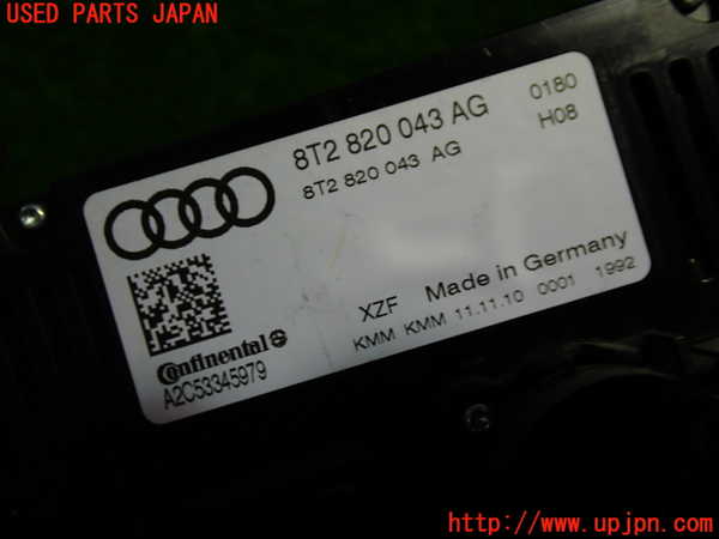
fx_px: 852
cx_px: 360
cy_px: 270
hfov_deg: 45.8
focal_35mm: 41
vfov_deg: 35.1
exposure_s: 1/80
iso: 125
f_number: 2.8
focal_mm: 7.31
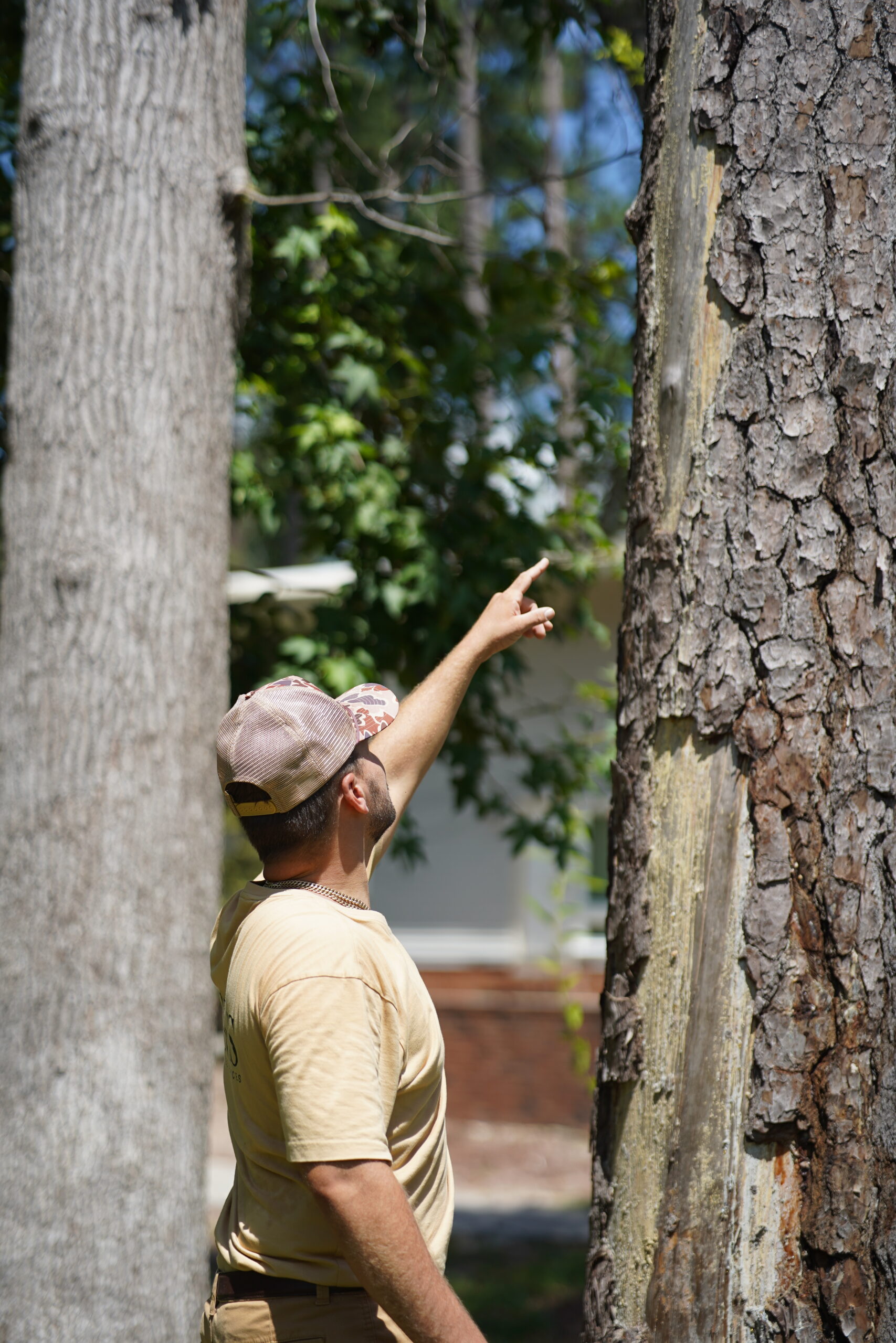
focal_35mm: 75
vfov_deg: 27.0
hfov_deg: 18.2
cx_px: 448
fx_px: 2799
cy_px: 672
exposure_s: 1/2500
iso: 100
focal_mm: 75
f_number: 2.2
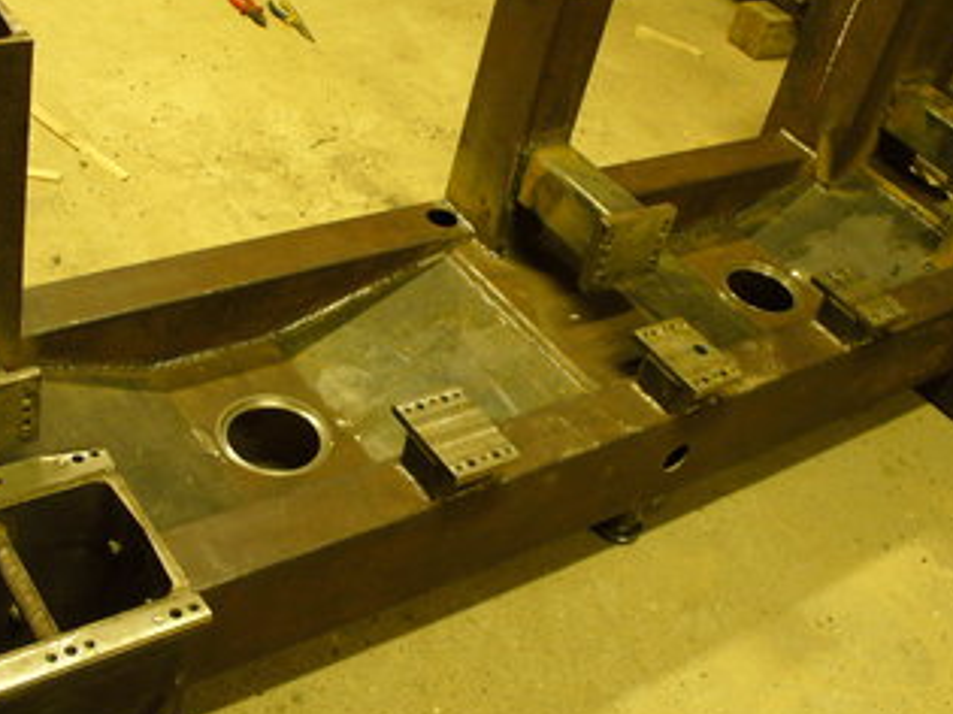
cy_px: 315
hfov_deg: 40.4
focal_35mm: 47
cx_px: 466
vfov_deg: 30.8
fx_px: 1293
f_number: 2.8
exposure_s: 1/13
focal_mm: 6.1
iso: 200
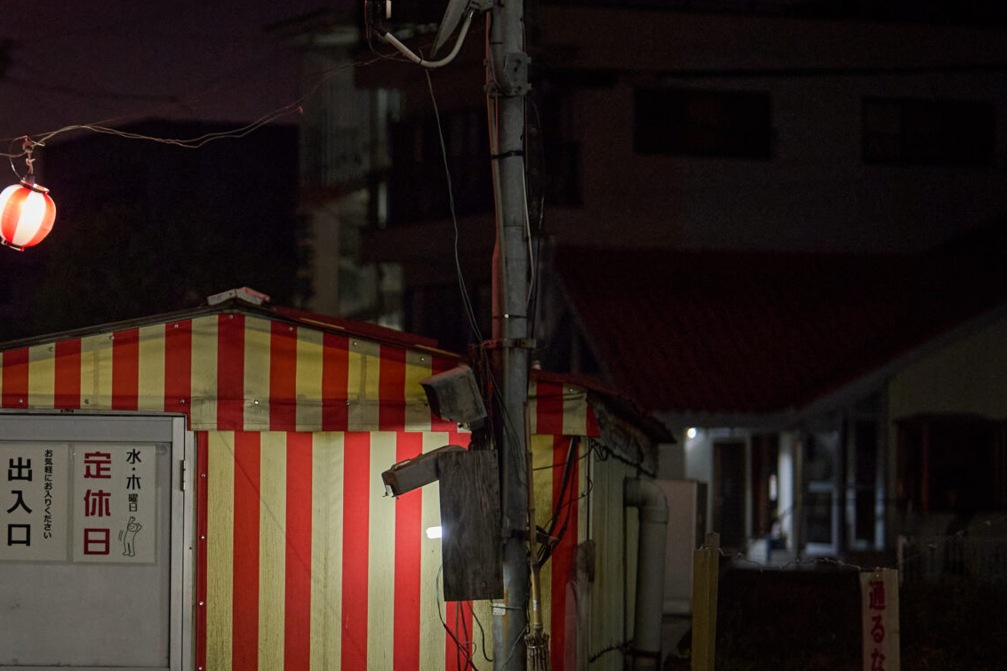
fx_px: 3160
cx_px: 4
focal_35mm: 113
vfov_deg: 12.1
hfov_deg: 17.7
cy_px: 427
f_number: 1.2
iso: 800
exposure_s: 1/800
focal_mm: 50
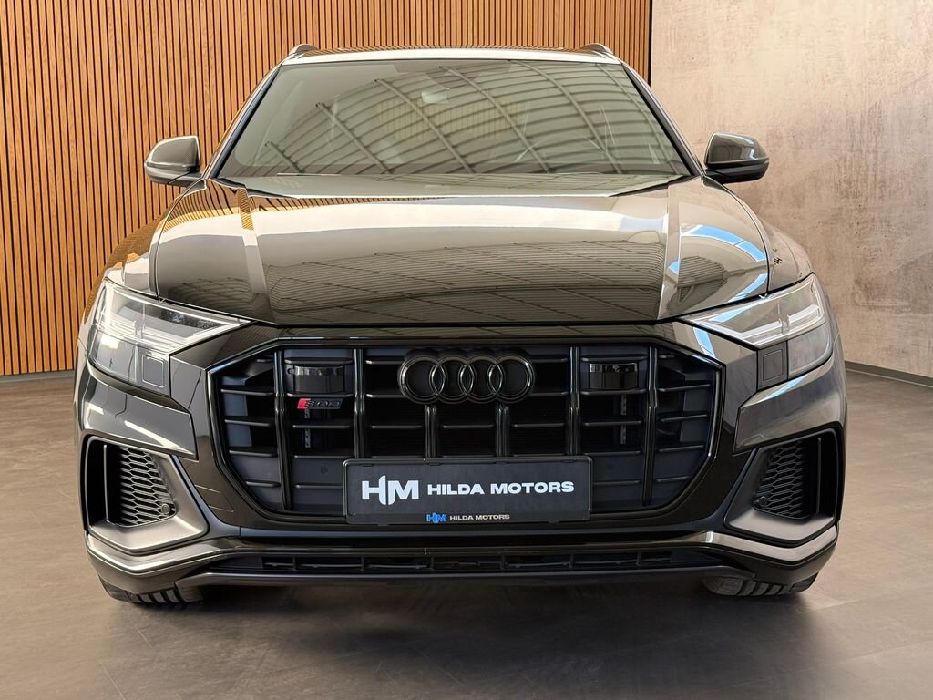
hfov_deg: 39.7
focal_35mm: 48
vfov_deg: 30.3
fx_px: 1294
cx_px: 466
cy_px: 350
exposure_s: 1/67
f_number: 1.78
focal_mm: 6.76
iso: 160
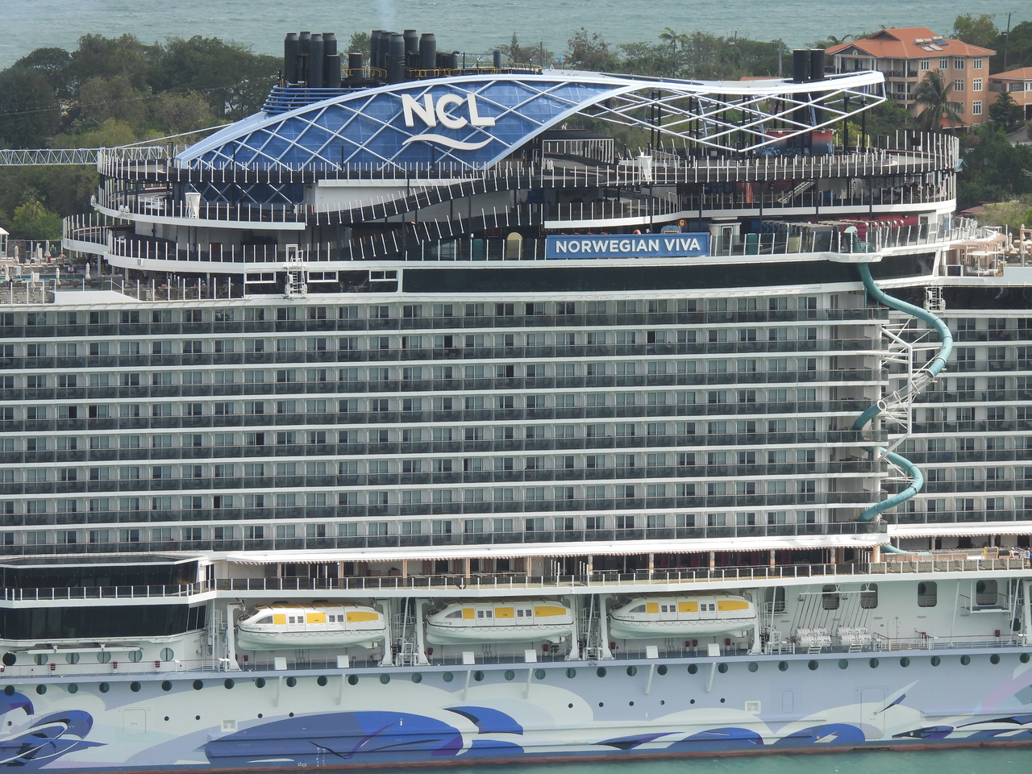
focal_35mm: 300
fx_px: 8944
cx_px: 516
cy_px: 387
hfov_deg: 6.6
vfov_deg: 5.0
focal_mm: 53.5
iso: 100
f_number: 5
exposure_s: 1/500
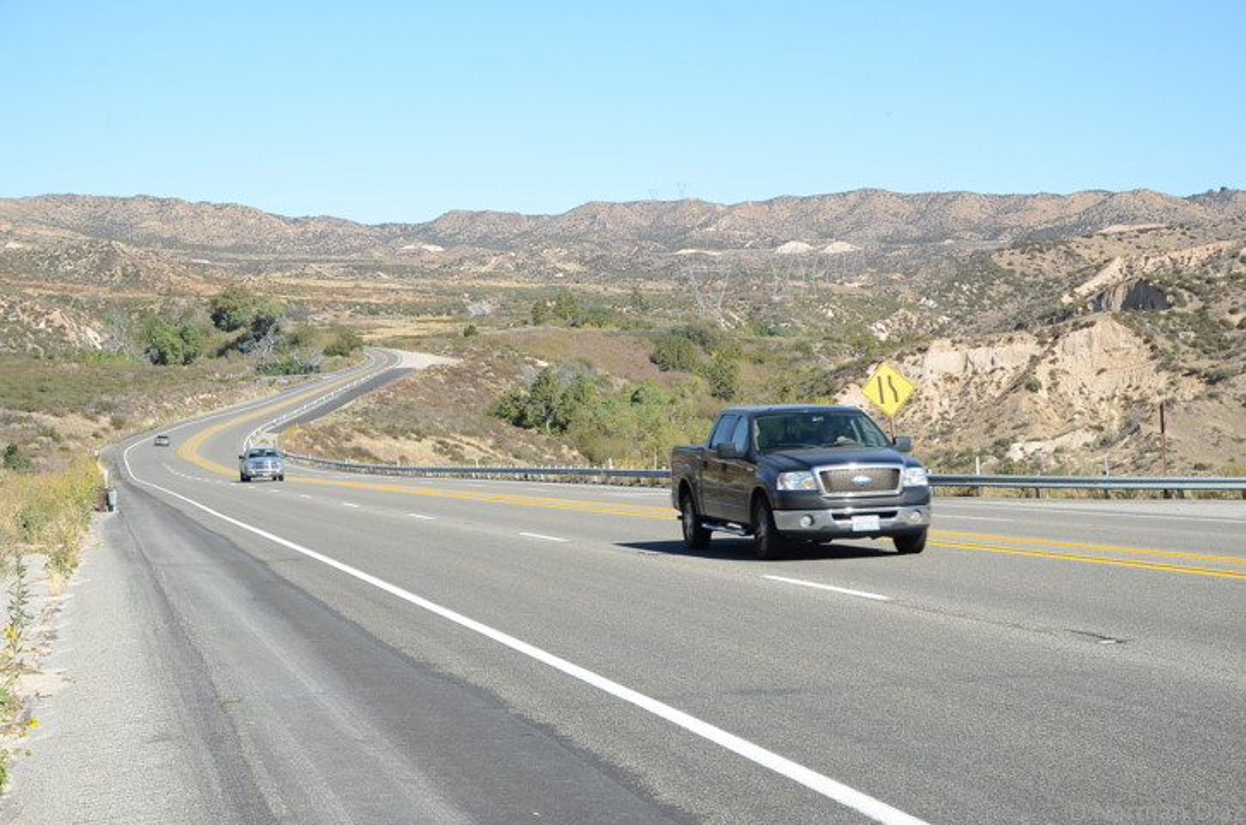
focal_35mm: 69
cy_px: 412
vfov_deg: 19.6
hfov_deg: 29.3
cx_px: 623
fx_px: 2383
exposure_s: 1/250
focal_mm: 46
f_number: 8
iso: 100
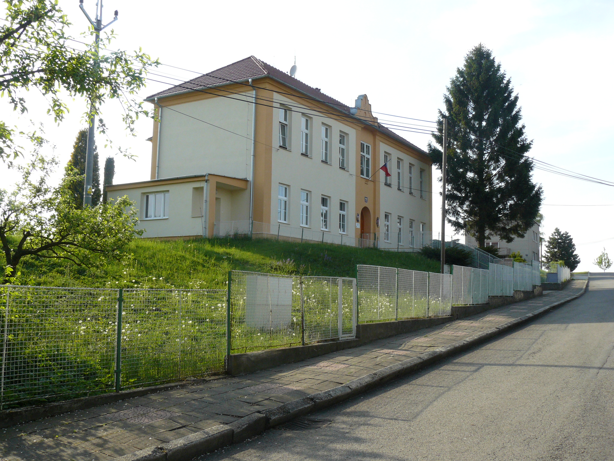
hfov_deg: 51.4
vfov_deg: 39.7
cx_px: 307
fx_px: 639
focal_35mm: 36
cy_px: 230
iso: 100
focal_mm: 6
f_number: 5.6
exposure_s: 1/200
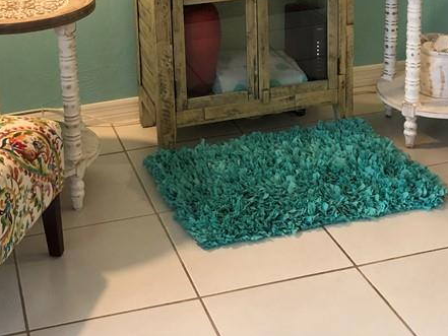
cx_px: 161
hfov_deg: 29.7
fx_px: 841
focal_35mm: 65
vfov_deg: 21.3
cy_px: -43
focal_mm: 3.99
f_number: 1.8
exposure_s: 1/15
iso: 40
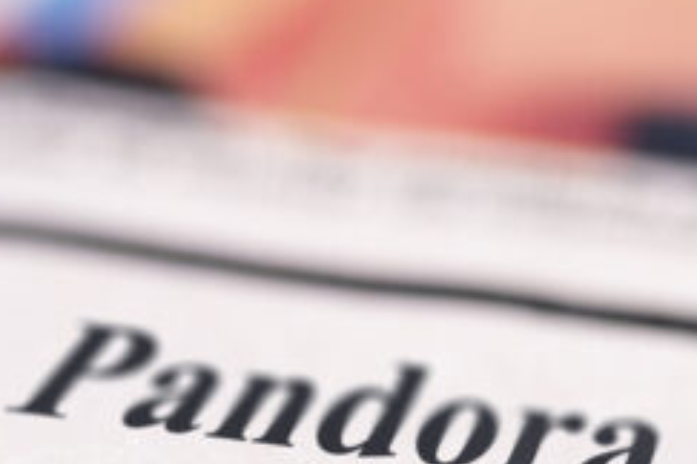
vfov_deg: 7.4
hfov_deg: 11.1
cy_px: 347
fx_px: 3582
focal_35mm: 185
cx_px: 608
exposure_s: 1/125
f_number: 6.3
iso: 160
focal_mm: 100
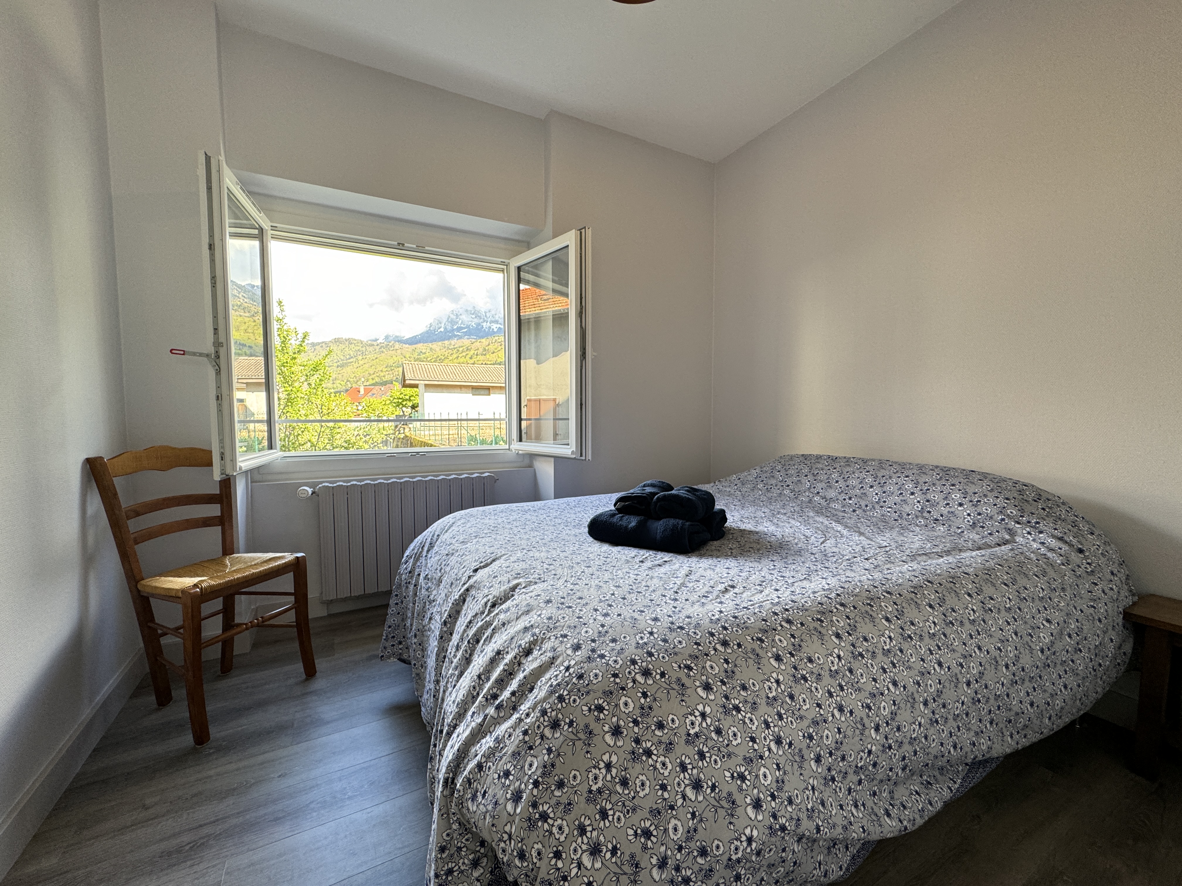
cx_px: 591
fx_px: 478
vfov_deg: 85.7
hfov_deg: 102.1
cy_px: 443
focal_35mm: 14
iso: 125
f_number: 2.2
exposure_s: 1/99
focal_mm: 2.22
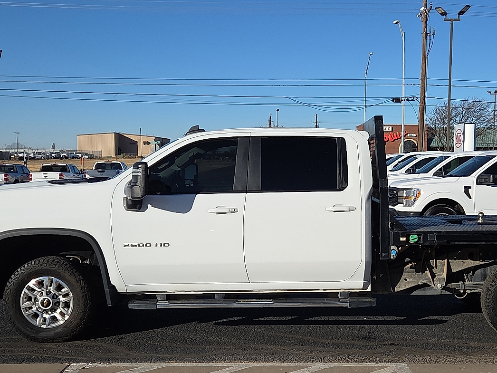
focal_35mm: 52
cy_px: 229
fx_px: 747
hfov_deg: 36.6
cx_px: 317
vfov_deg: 28.0
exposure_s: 1/10000
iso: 72
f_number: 1.8
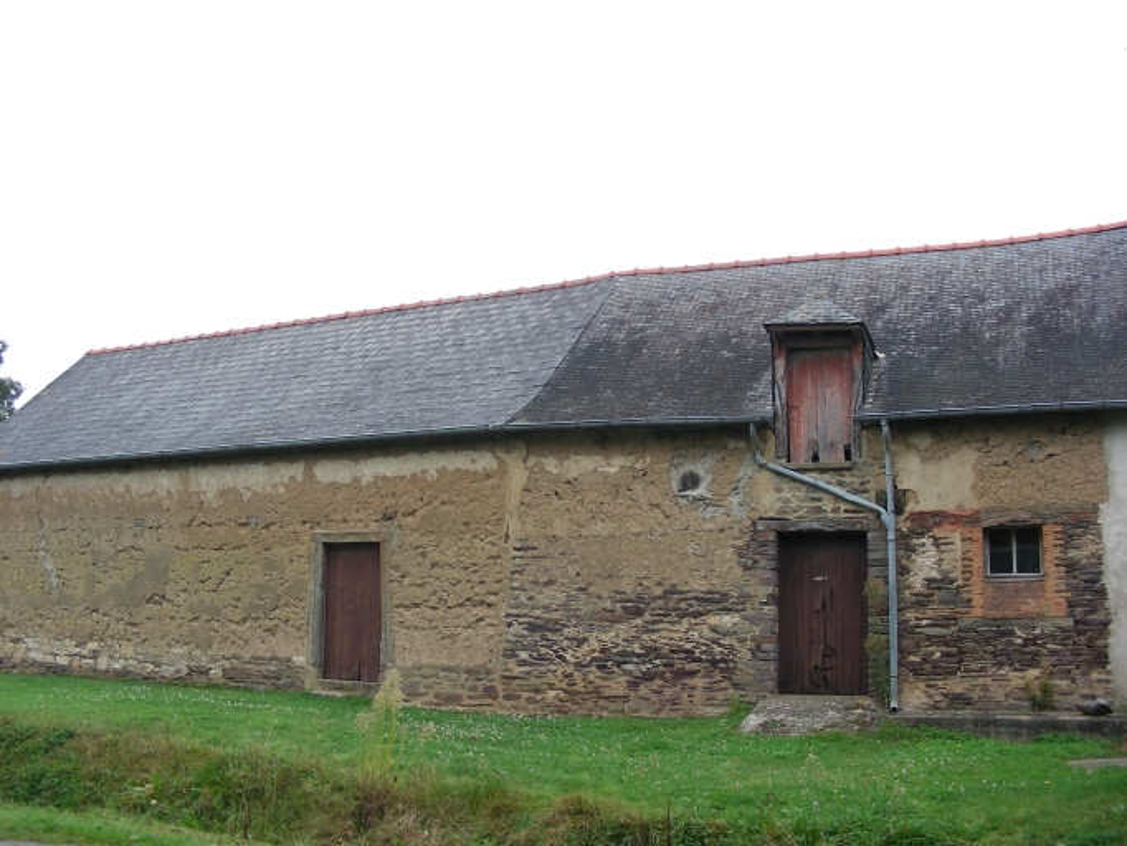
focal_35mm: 38
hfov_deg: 49.0
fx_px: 1238
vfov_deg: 37.7
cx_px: 564
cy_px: 423
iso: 50
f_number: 3.5
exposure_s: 1/67.2
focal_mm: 6.3
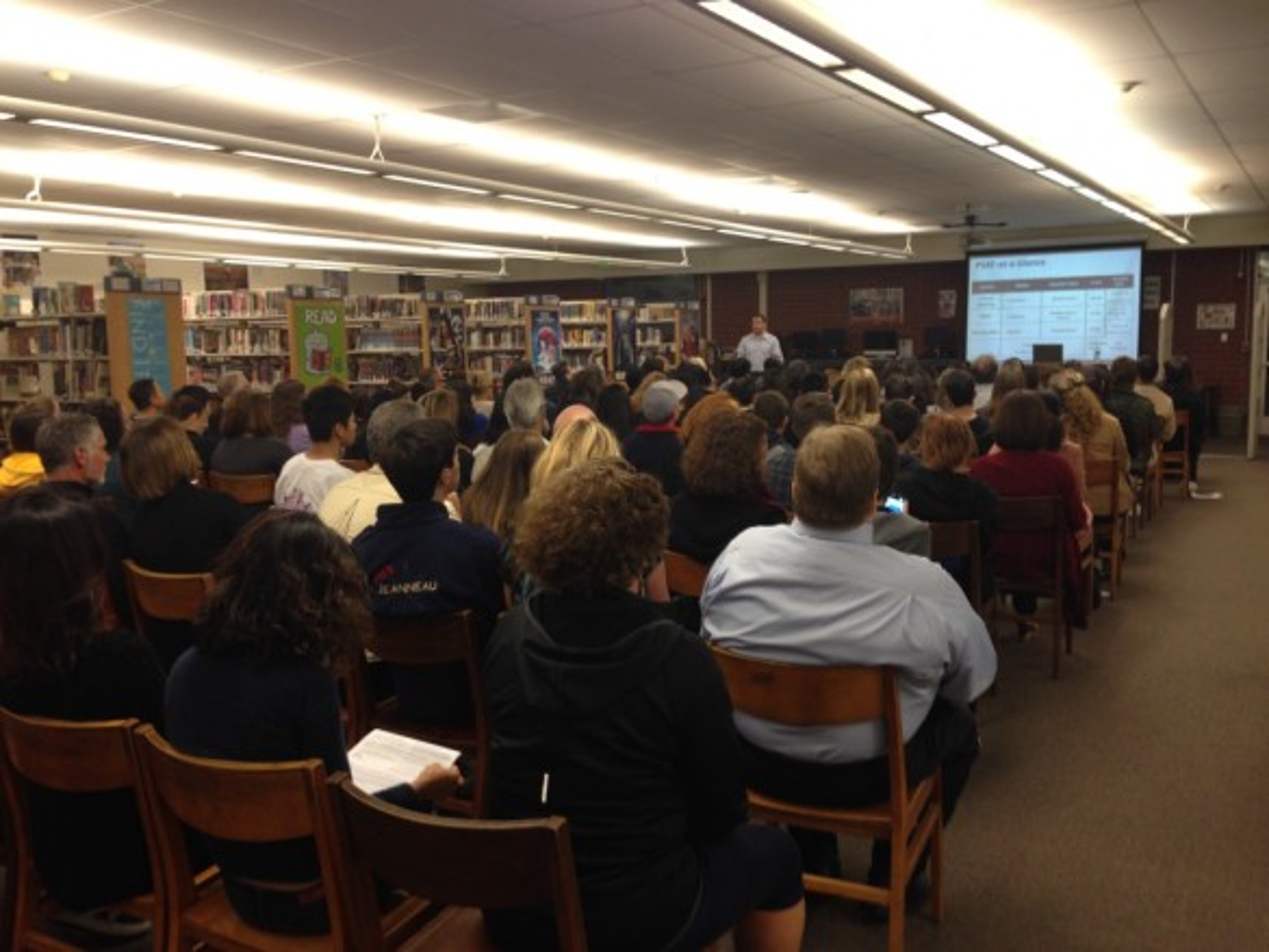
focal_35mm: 33
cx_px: 634
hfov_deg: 55.3
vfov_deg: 43.0
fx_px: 1210
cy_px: 476
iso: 80
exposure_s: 1/20
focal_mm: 4.12
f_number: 2.4
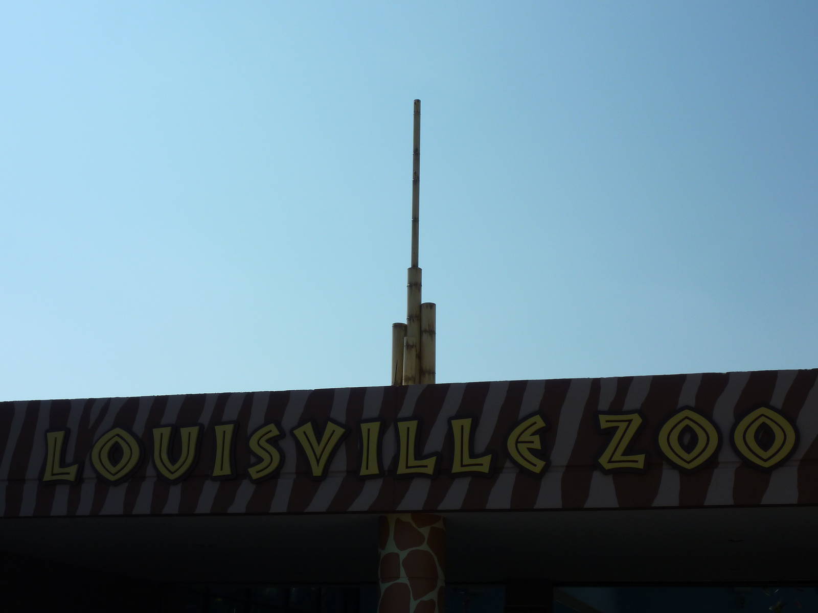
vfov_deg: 28.0
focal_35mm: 52
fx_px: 1229
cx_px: 409
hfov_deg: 36.8
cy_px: 306
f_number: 6.3
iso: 80
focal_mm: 8.5
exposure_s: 1/800
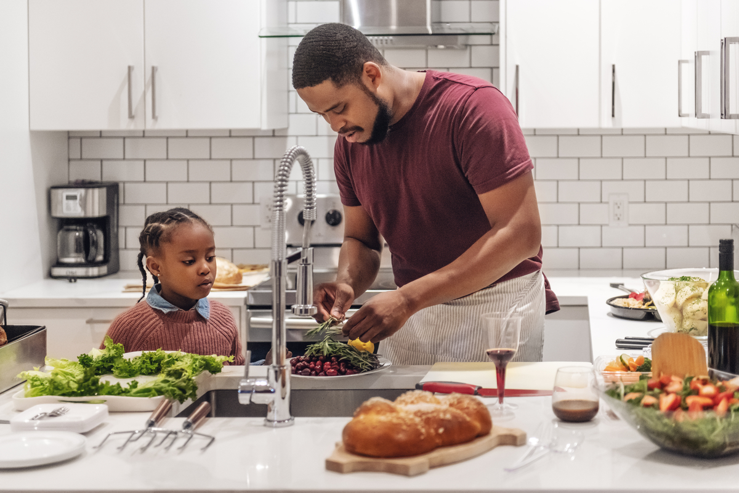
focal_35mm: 62
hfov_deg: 32.4
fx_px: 1273
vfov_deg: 21.9
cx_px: 370
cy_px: 246
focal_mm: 62
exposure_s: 1/320
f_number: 2.8
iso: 4000
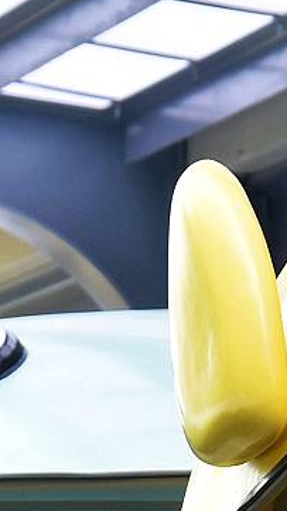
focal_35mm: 392
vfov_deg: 5.4
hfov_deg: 3.1
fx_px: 5305
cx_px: 230
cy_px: 834
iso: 800
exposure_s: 1/250
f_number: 5.6
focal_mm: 66
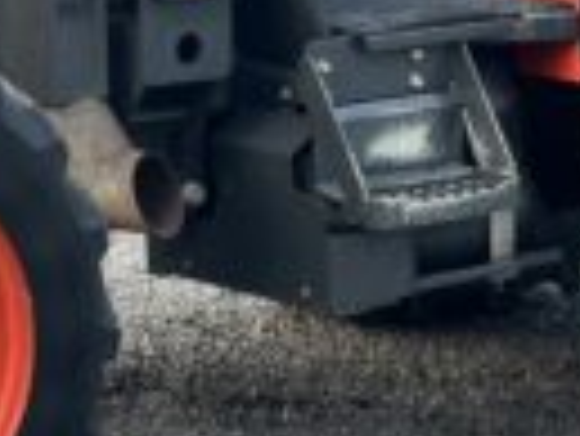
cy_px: -22
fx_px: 3740
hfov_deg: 8.8
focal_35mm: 223
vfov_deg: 6.6
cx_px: 54
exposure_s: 1/83
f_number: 1.78
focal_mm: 6.86
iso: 80
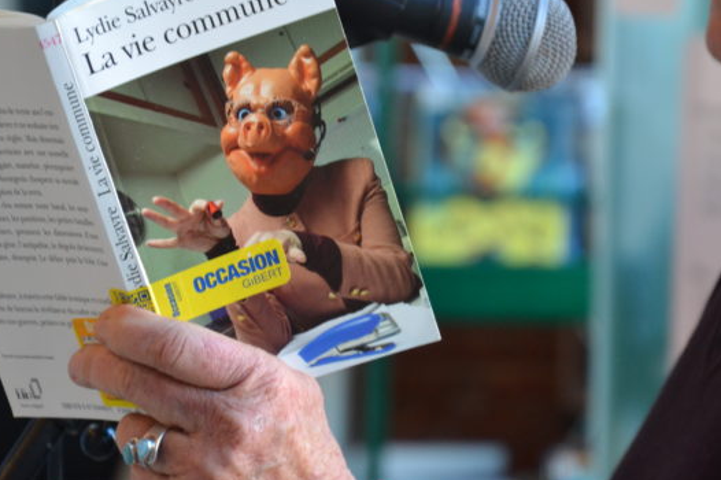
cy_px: 181
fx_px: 4196
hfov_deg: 9.8
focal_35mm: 210
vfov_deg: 6.5
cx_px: 350
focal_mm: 105
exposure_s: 1/60
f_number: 5.6
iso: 1400
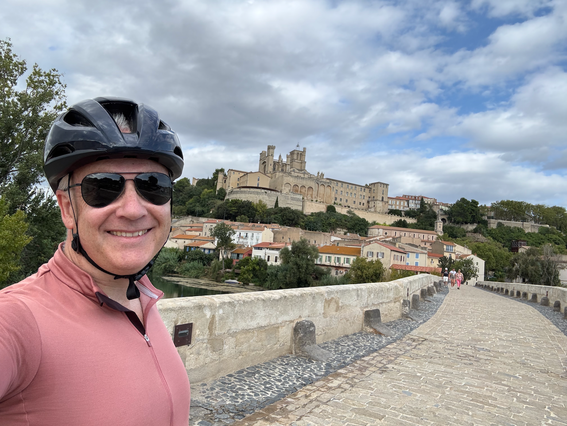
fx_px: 377
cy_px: 213
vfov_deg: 58.9
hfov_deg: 73.9
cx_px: 284
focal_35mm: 23
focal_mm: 2.69
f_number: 1.9
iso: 25
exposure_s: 1/730
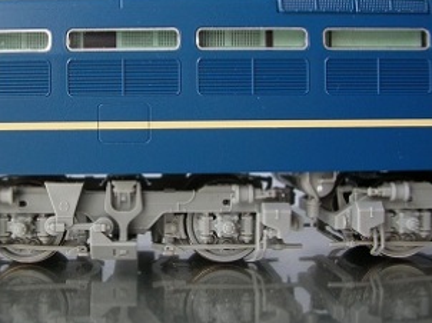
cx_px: 140
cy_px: 112
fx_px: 723
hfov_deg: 32.9
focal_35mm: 58
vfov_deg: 25.1
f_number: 2.8
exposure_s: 1/8.2
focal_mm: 5.8
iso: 50
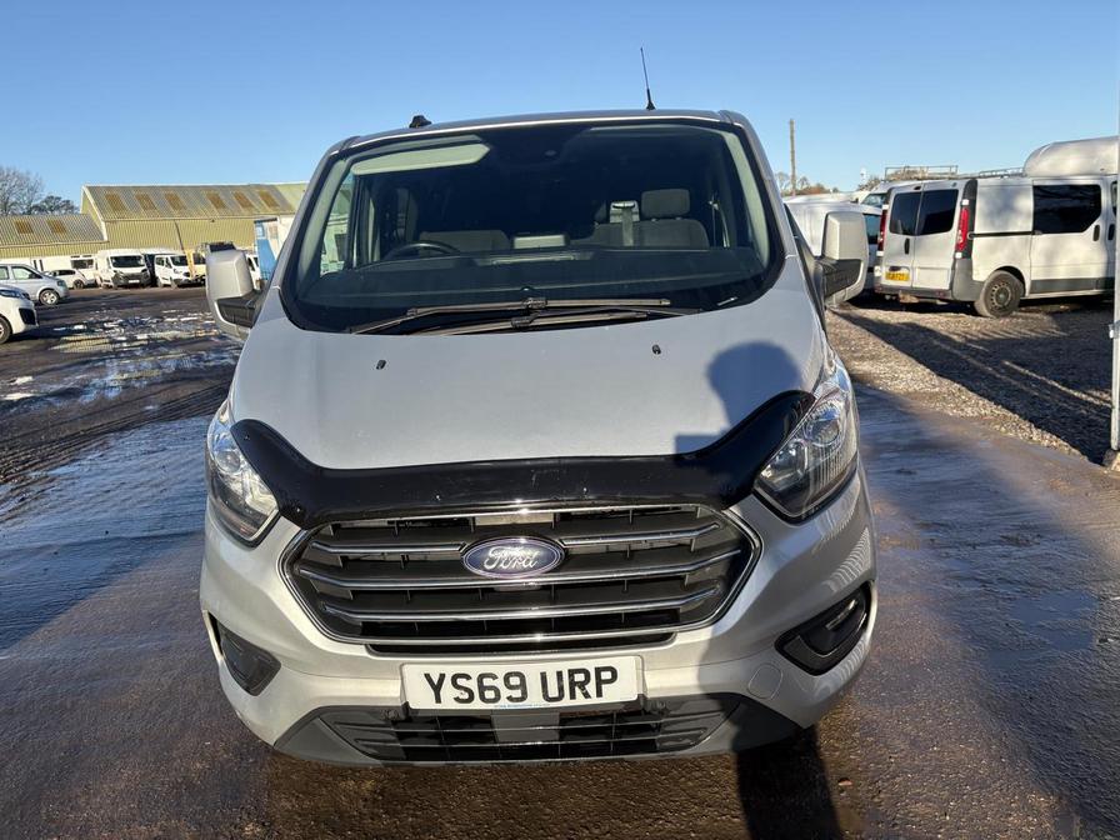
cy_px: 420
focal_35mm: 26
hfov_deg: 67.3
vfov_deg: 53.1
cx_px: 560
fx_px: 841
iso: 50
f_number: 1.6
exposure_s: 1/2451
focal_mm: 5.96
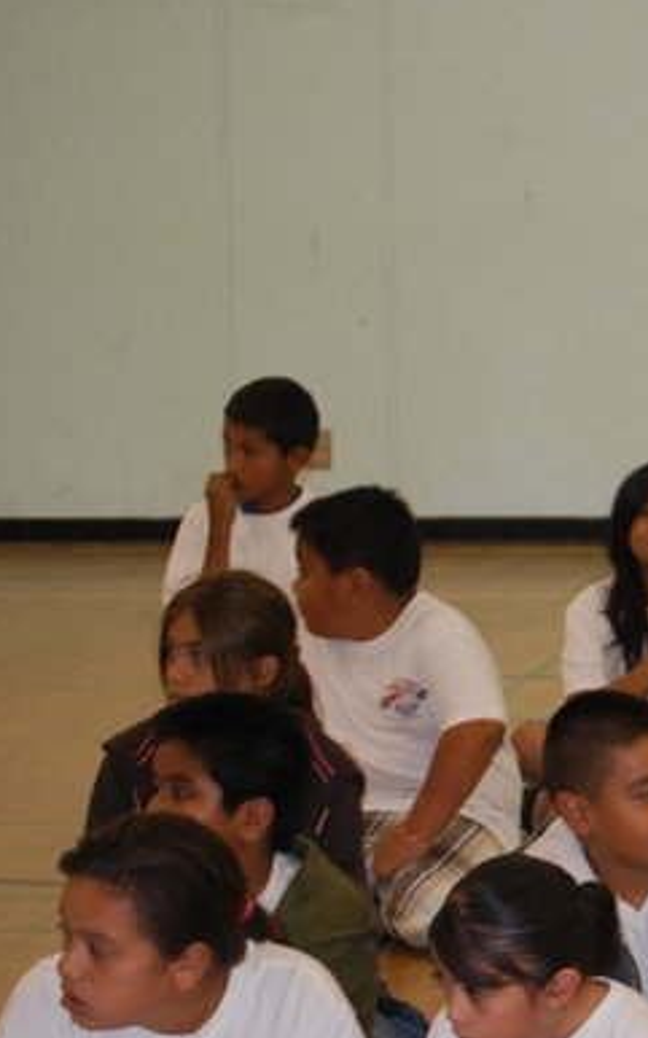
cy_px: 822
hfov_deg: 5.7
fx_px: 6316
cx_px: 1277
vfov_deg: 9.4
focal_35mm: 223
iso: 450
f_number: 4
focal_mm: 55
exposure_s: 1/60
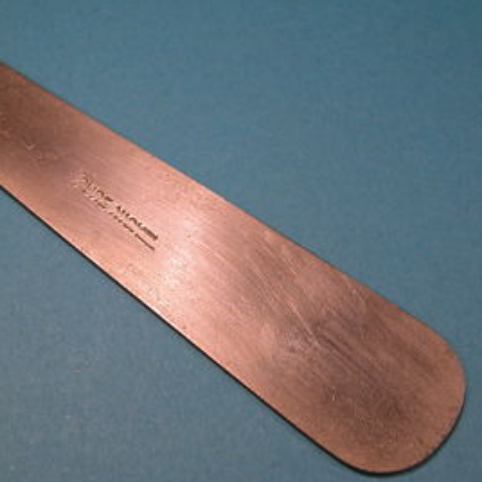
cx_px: 169
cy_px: 254
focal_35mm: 66
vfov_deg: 26.1
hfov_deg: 26.0
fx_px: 1040
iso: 100
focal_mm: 12.7
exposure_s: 1/157
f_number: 4.8
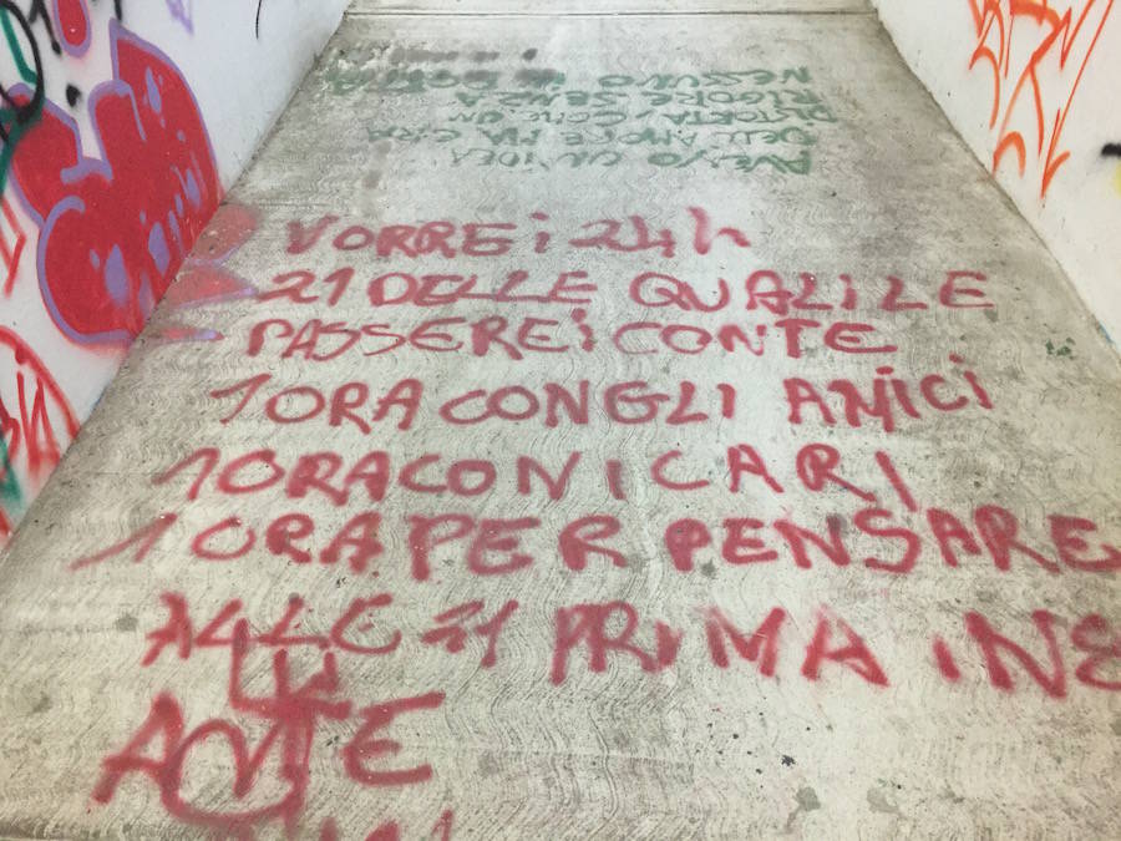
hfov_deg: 61.7
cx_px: 560
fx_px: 939
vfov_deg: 48.2
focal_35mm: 29
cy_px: 420
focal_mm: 4.15
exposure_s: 1/33
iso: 250
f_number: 2.2
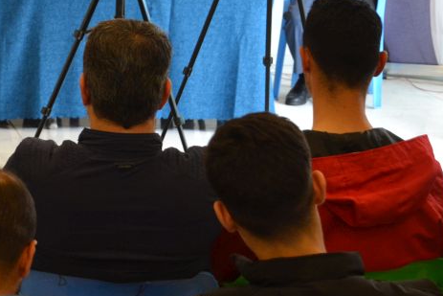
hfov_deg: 14.3
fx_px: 1723
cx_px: -58
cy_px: 19
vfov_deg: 9.8
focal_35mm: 140
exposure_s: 1/60
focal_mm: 40
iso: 900
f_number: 4.5
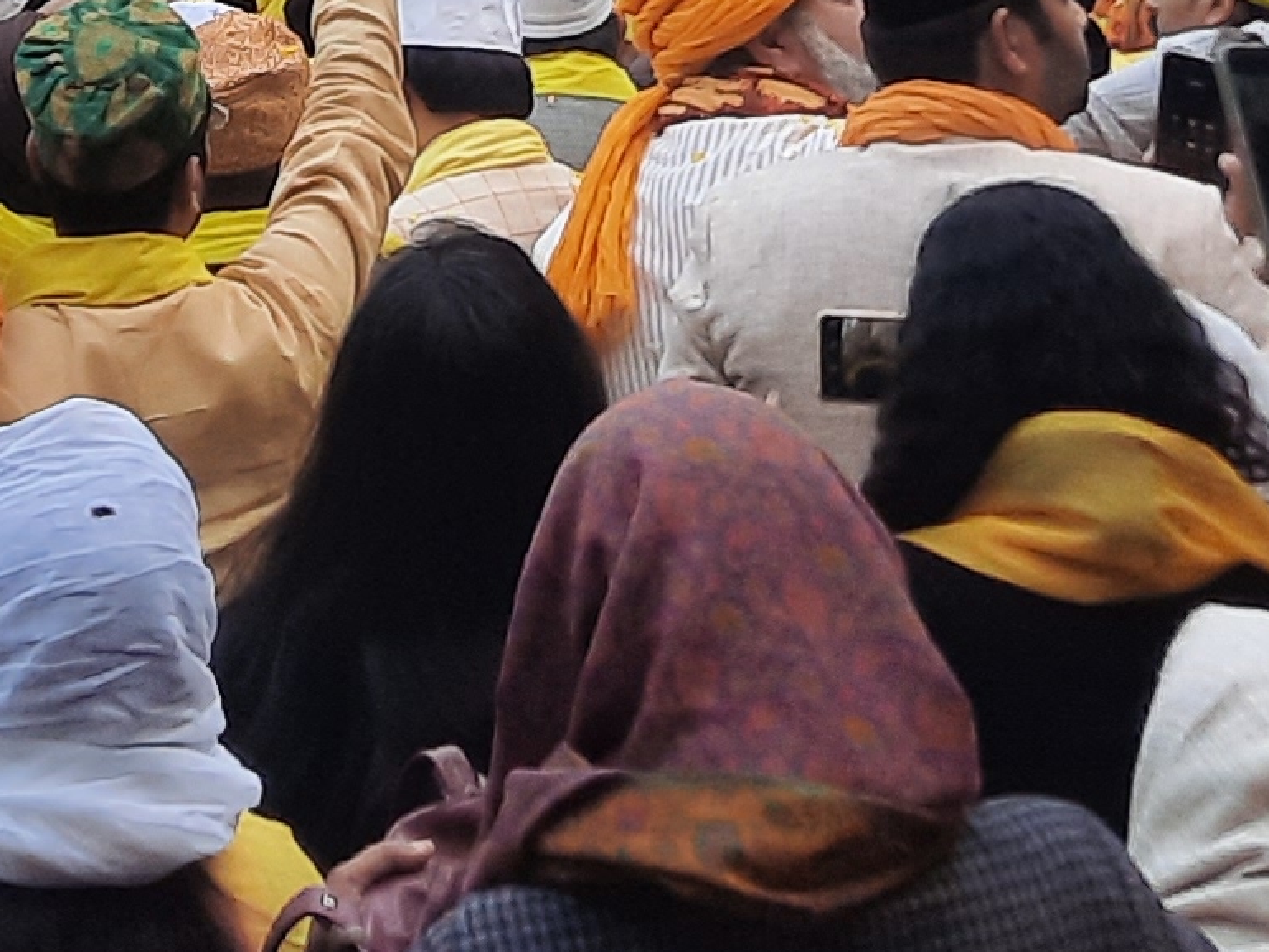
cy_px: -879
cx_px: -116
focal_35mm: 130
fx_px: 4766
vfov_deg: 10.6
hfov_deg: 14.8
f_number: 2
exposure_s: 1/166
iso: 32
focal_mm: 4.6
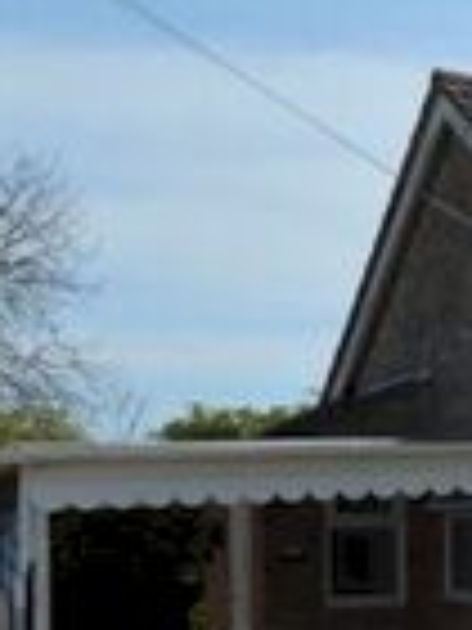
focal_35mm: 72
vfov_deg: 26.1
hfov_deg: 15.7
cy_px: 576
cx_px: 975
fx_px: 1309
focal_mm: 10
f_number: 9
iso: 100
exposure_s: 1/320
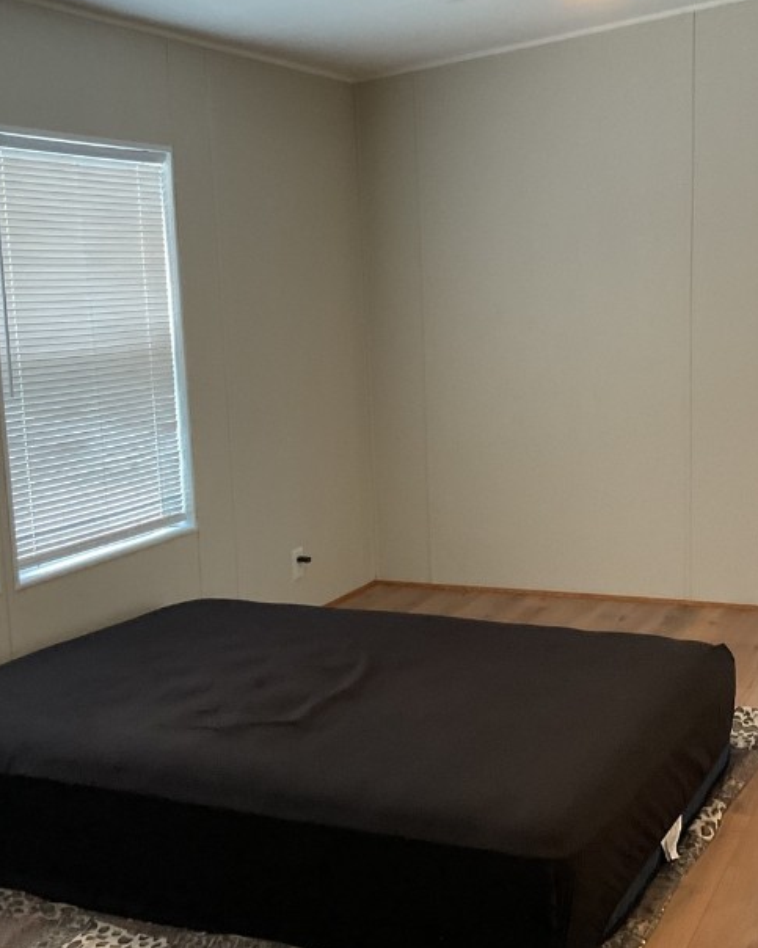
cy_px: 502
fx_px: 1346
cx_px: 538
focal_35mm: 48
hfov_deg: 31.1
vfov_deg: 38.8
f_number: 1.8
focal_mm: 3
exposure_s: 1/60
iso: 160
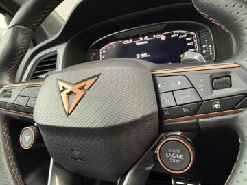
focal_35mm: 24
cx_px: 124
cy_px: 92
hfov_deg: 71.6
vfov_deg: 56.8
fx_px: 171
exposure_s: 1/56
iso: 320
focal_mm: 2.22
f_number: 2.2
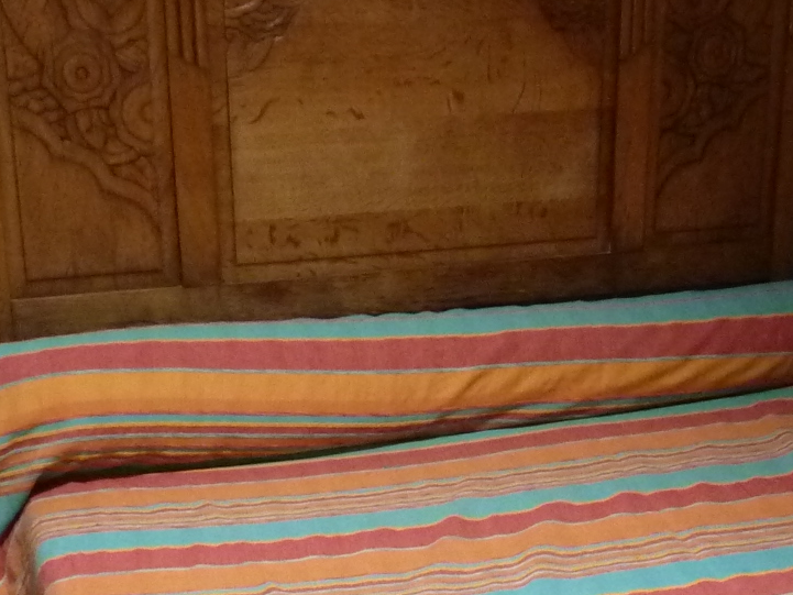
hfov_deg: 27.3
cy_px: 508
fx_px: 1627
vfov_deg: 20.4
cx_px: 518
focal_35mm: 71
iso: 640
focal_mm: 4.1
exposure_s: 1/30
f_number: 3.3
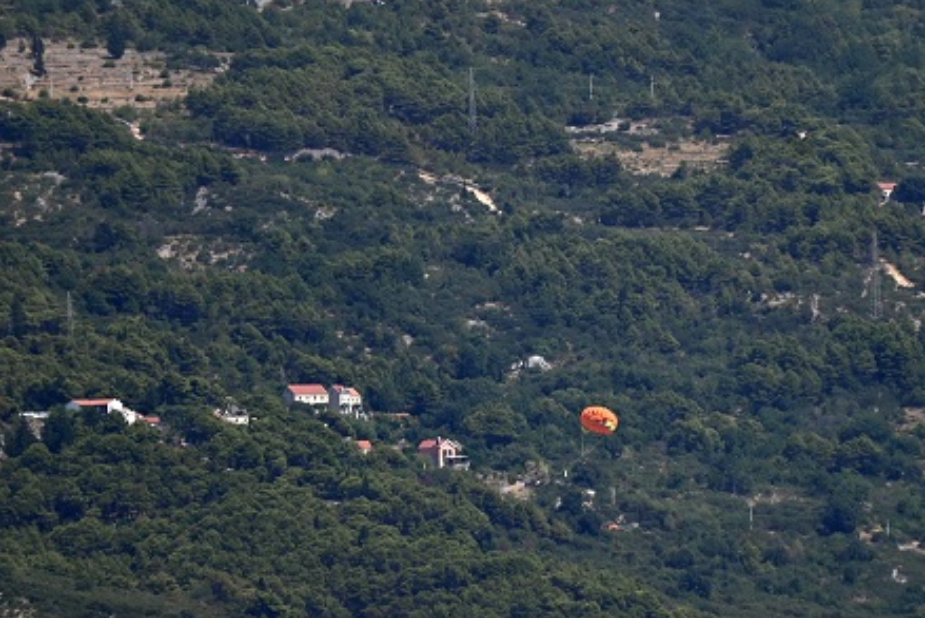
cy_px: 379
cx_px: 601
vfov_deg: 2.0
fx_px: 17554
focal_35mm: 683
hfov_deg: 3.0
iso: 100
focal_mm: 300
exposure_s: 1/640
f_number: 5.6
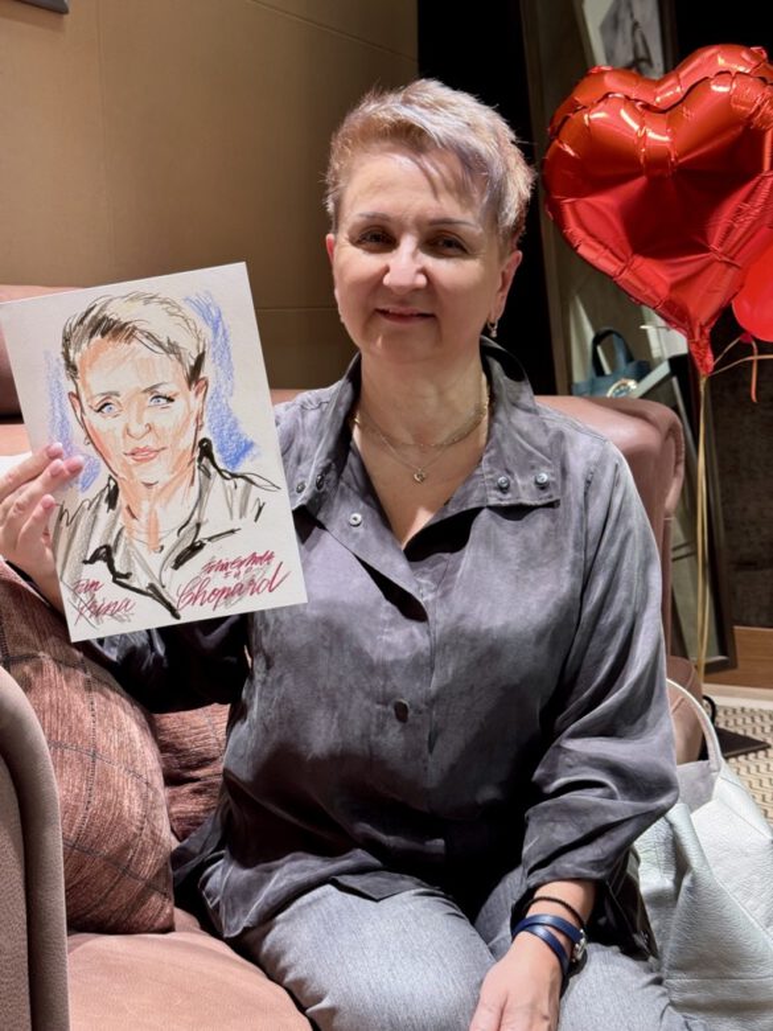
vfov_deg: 39.7
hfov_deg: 30.3
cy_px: 516
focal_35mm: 48
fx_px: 1429
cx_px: 386
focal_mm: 6.76
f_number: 1.78
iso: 80
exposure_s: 1/50
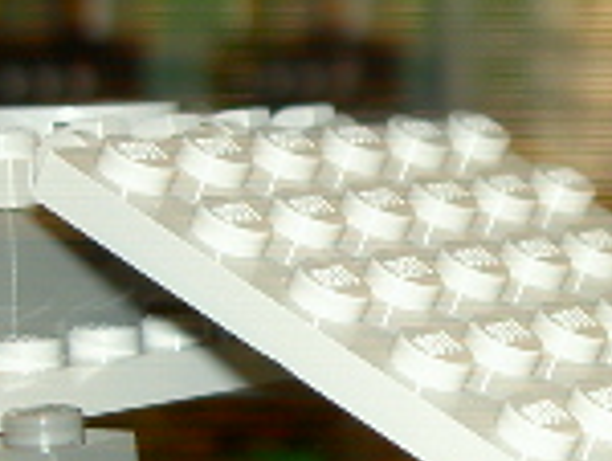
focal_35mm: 166
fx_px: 2940
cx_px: 547
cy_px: 392
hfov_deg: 11.8
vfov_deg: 8.9
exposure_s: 1/60
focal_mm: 8
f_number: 2.8
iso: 50
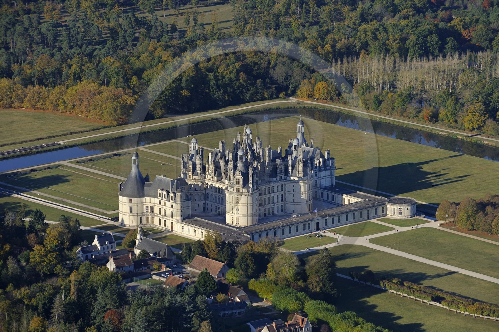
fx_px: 2770
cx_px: 250
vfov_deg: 6.9
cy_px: 166
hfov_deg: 10.3
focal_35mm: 200
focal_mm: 200
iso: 400
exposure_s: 1/1000
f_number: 9
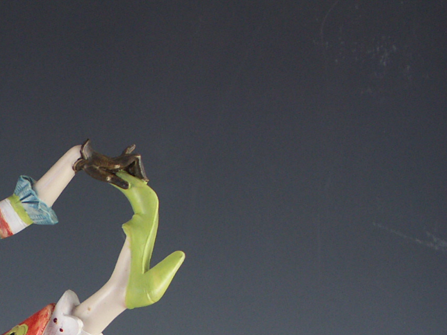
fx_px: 1266
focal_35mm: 98
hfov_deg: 18.9
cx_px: -94
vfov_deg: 14.6
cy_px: 394
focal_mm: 10.41
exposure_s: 1/60
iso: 100
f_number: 3.5
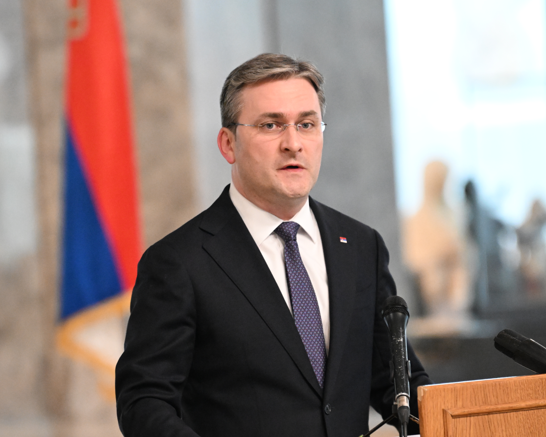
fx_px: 5478
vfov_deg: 4.6
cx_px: 237
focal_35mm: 339
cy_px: 218
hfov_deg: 5.7
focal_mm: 200
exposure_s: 1/100
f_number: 3.5
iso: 6400
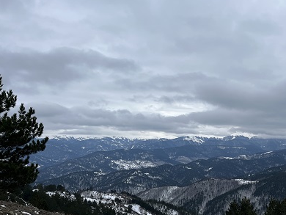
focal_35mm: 40
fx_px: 331
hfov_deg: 45.1
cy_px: 125
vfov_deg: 35.9
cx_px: 217
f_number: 1.6
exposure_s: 1/2571
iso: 50
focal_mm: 5.1
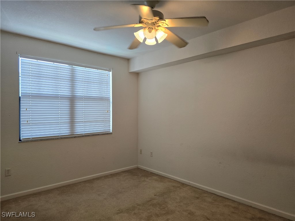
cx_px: 148
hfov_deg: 73.9
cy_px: 110
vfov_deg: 58.9
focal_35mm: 23
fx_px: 196
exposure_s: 1/120
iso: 160
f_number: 1.7
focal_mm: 6.3
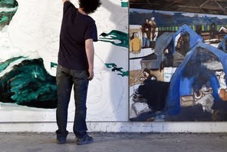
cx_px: 127
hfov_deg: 38.8
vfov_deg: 26.4
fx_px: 322
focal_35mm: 51
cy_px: 56
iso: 800
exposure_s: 1/50
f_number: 7.1
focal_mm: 36
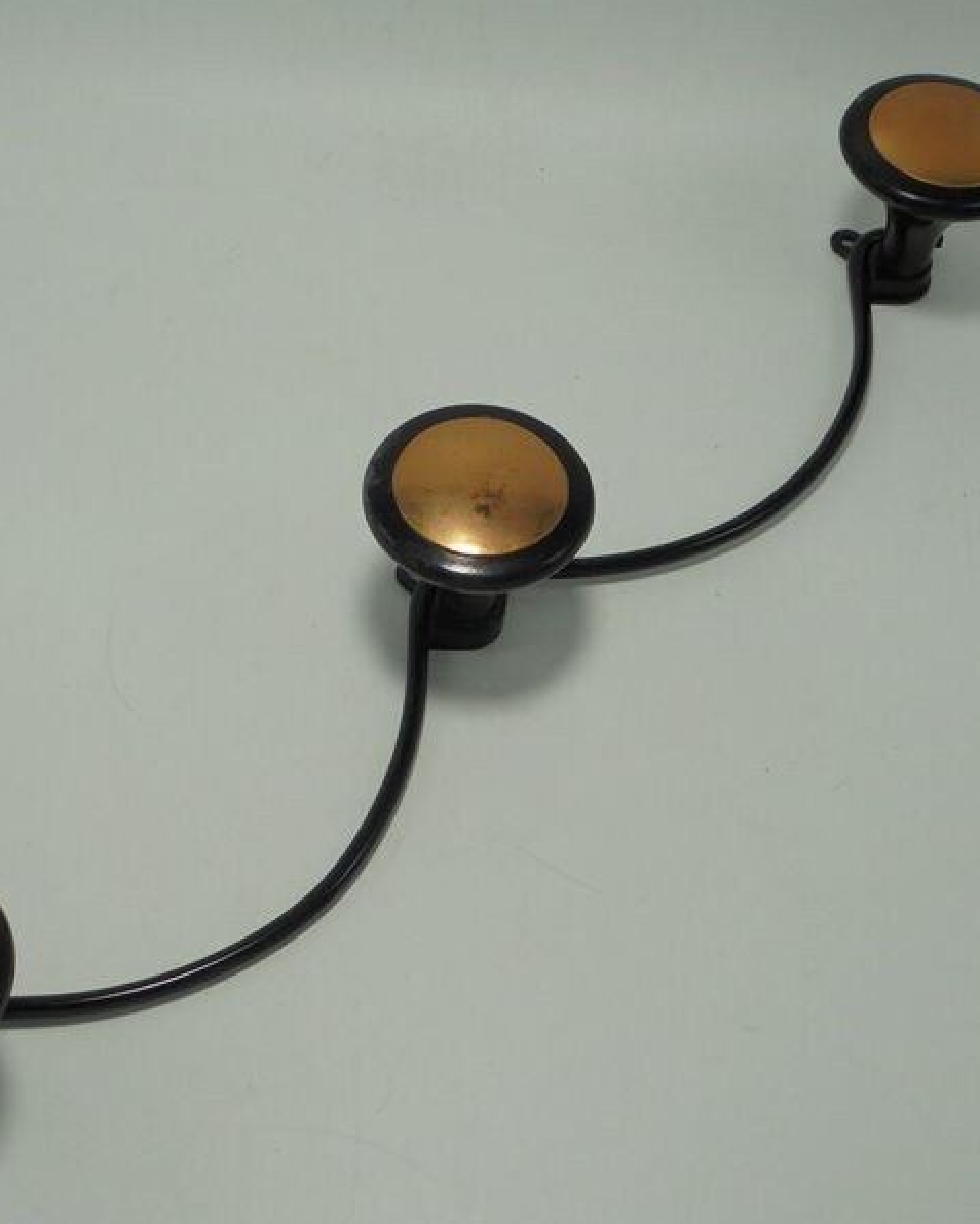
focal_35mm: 56
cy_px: 682
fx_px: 2030
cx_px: 375
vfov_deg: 33.5
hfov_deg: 27.1
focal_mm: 6.9
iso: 100
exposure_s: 1/160
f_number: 4.2
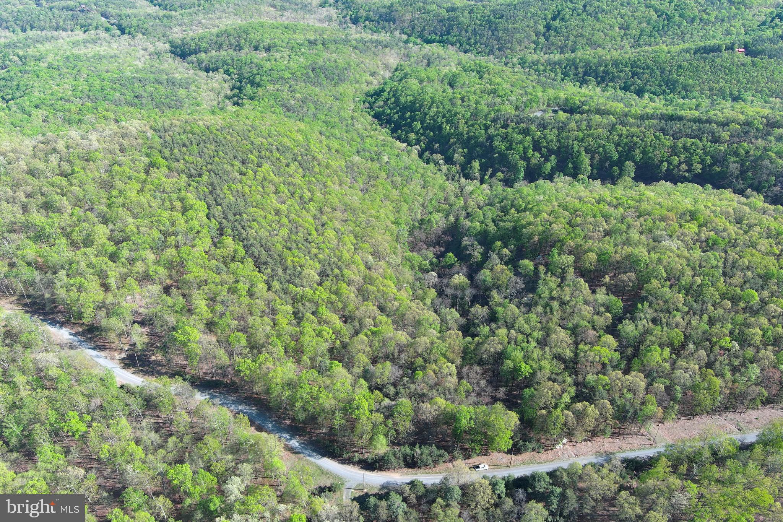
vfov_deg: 45.0
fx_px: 631
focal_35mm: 29
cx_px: 392
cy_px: 261
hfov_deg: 63.7
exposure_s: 1/321
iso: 100
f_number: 2.8
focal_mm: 10.57
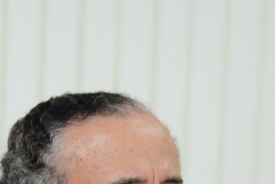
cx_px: 122
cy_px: 358
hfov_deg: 3.9
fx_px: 4011
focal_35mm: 525
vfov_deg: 2.6
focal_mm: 120
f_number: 4
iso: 2500
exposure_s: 1/160
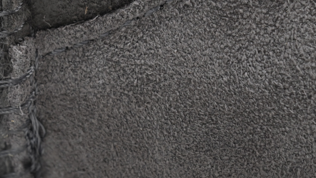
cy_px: 51
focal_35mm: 273
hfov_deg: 7.9
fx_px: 2287
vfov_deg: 4.4
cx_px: 101
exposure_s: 1/125
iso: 800
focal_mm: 120
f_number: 11
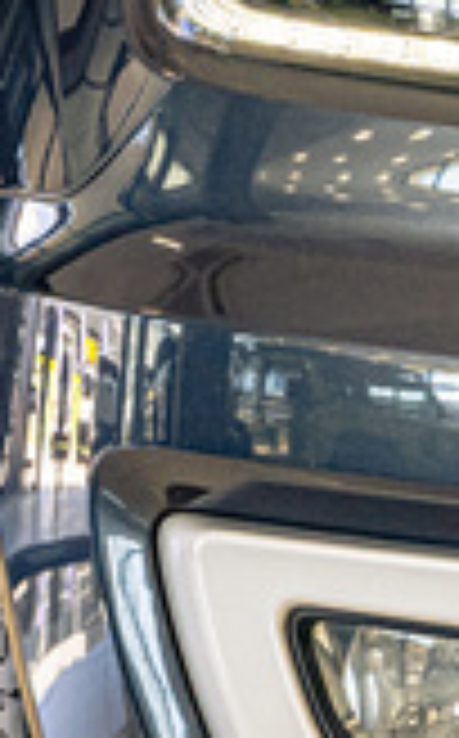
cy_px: 243
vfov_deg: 6.9
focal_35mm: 306
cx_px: 511
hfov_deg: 4.3
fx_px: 6146
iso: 400
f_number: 5
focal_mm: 48
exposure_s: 1/125
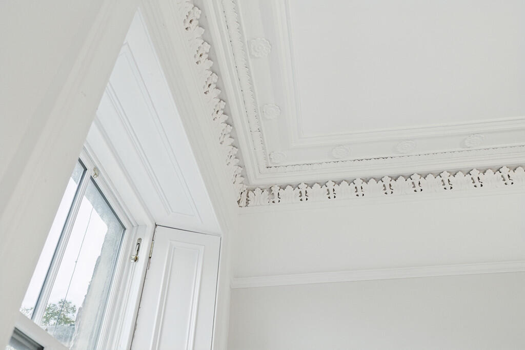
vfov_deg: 43.6
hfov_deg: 61.9
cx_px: 262
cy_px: 175
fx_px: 438
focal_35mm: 30
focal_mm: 20
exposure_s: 1/80
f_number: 2.8
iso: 500
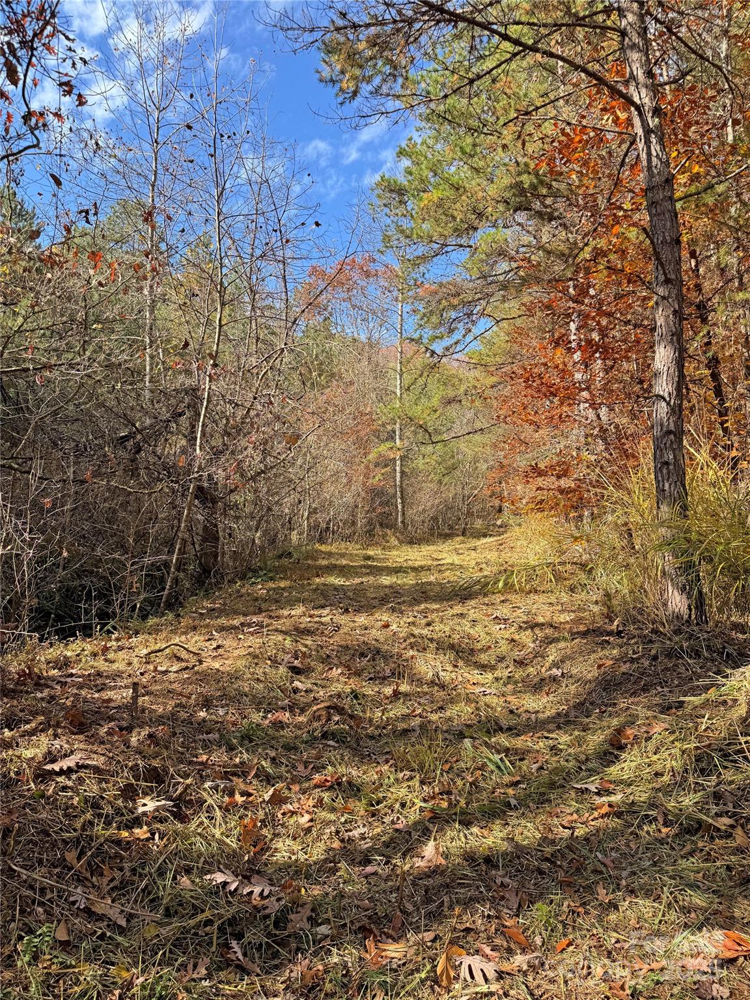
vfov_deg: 71.6
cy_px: 500
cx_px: 375
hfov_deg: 56.8
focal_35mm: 24
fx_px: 693
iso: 80
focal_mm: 6.76
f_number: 1.78
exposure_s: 1/1215
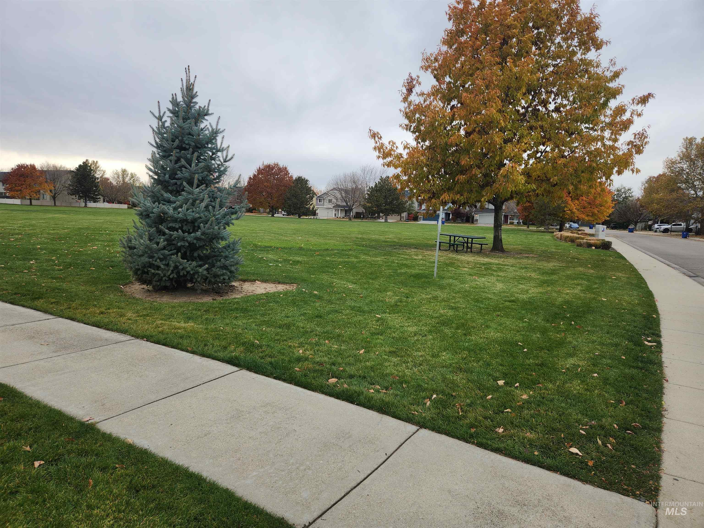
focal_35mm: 23
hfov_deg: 73.9
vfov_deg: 58.9
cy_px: 264
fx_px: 468
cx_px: 352
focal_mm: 5.4
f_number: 1.8
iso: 20
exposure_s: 1/181
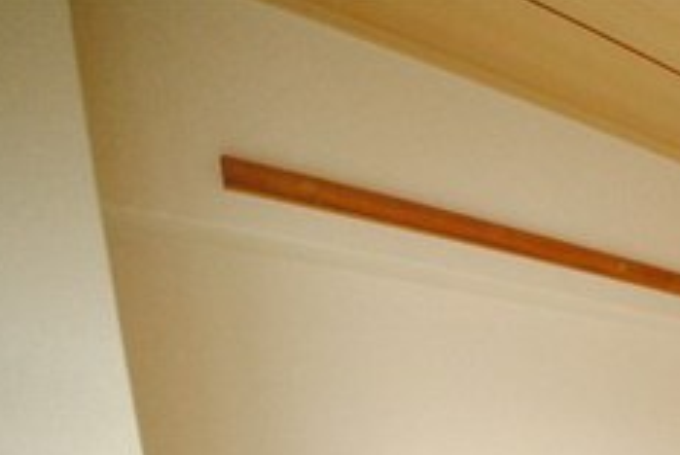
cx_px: 820
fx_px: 624
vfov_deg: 30.0
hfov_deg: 40.1
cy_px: 620
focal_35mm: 33
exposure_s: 1/125
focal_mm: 8
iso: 1600
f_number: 5.6
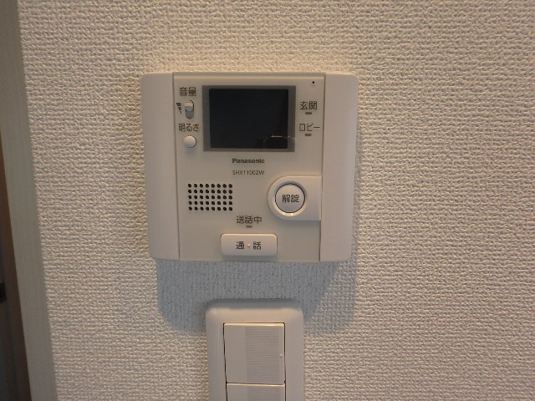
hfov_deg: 79.0
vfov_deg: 63.4
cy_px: 200
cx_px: 268
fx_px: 325
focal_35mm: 21
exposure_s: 1/60
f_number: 3.5
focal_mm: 3.7
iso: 160
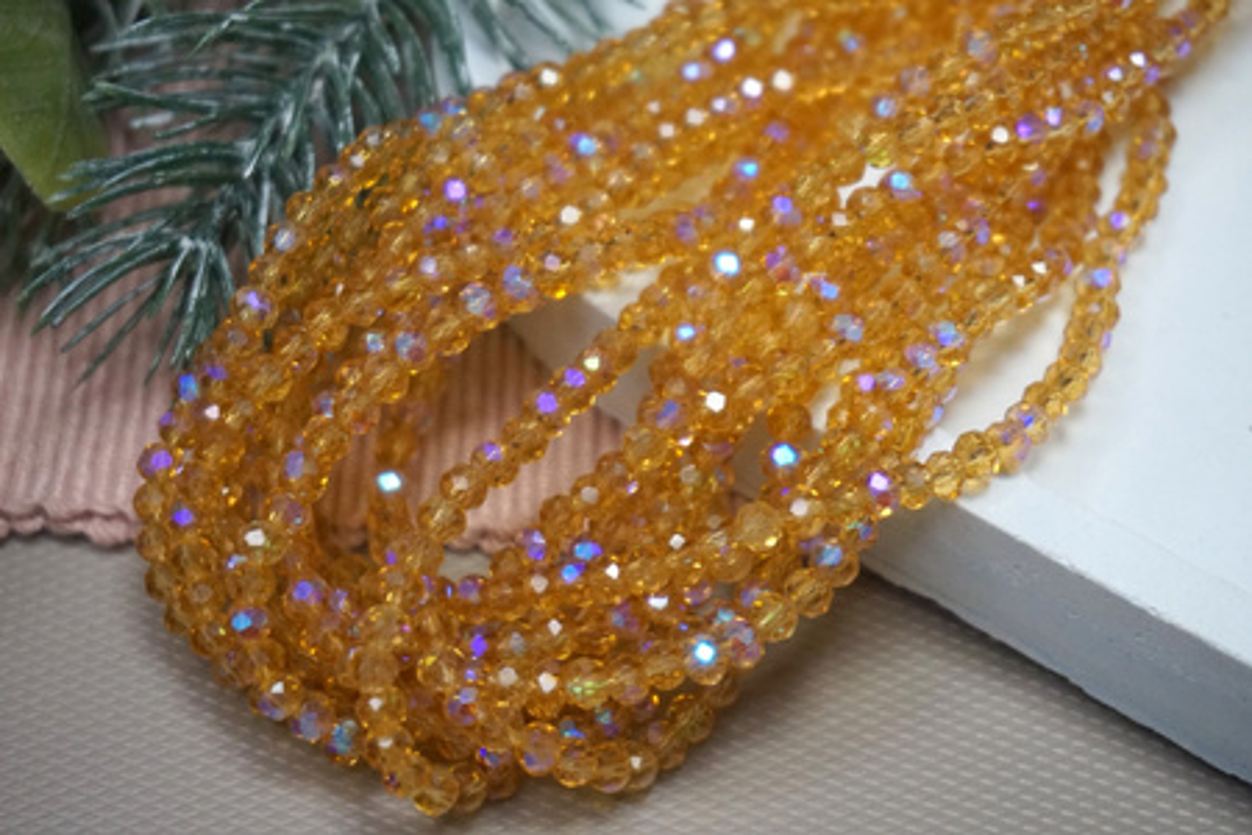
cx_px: 626
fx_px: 2347
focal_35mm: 68
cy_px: 418
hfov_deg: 29.9
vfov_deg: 20.2
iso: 2000
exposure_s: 1/80
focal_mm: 45
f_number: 5.6
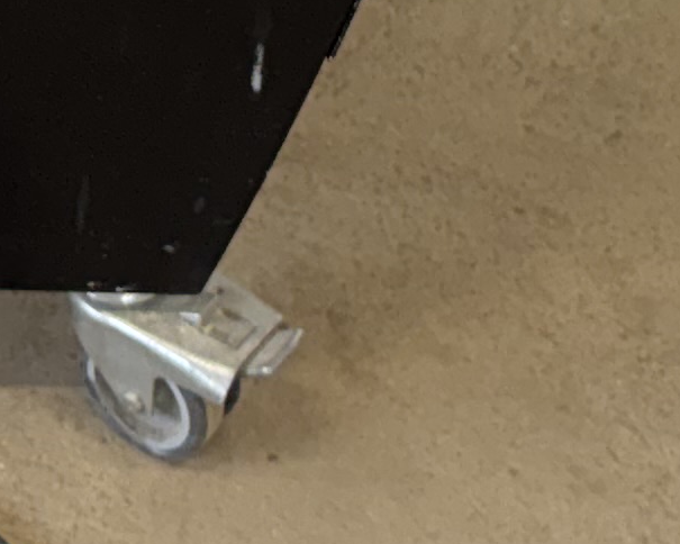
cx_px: -329
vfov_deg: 8.6
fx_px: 3140
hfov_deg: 11.8
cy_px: -960
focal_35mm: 156
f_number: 1.78
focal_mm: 6.76
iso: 100
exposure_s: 1/100
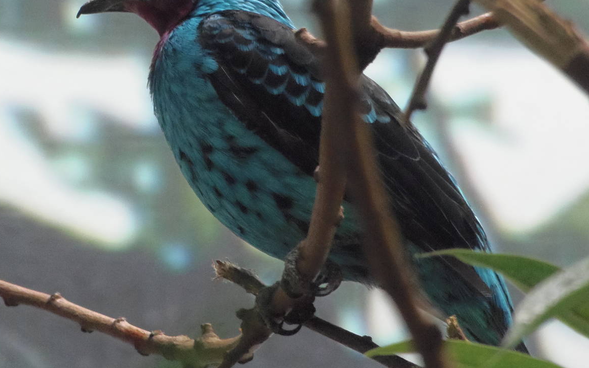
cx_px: 275
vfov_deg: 1.3
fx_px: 15842
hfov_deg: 2.1
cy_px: 103
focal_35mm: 987
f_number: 5.3
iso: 400
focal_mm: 126.2
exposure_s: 1/100
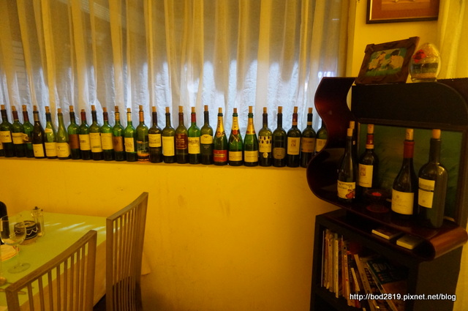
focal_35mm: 24
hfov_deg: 73.8
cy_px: 156
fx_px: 312
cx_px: 234
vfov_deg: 53.0
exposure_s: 1/20
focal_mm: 16
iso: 3200
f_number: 3.5
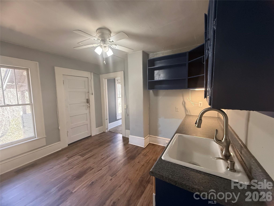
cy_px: 103
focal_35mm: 14
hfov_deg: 102.1
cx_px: 137
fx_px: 111
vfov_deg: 85.7
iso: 640
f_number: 2.2
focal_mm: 2.22
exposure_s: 1/120
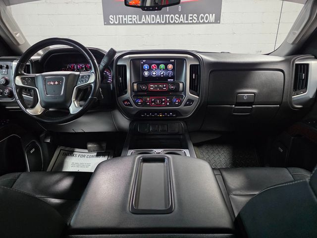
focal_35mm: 23
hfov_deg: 73.9
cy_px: 119
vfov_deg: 58.9
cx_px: 158
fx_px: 211
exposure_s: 1/120
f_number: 1.7
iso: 500
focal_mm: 6.3
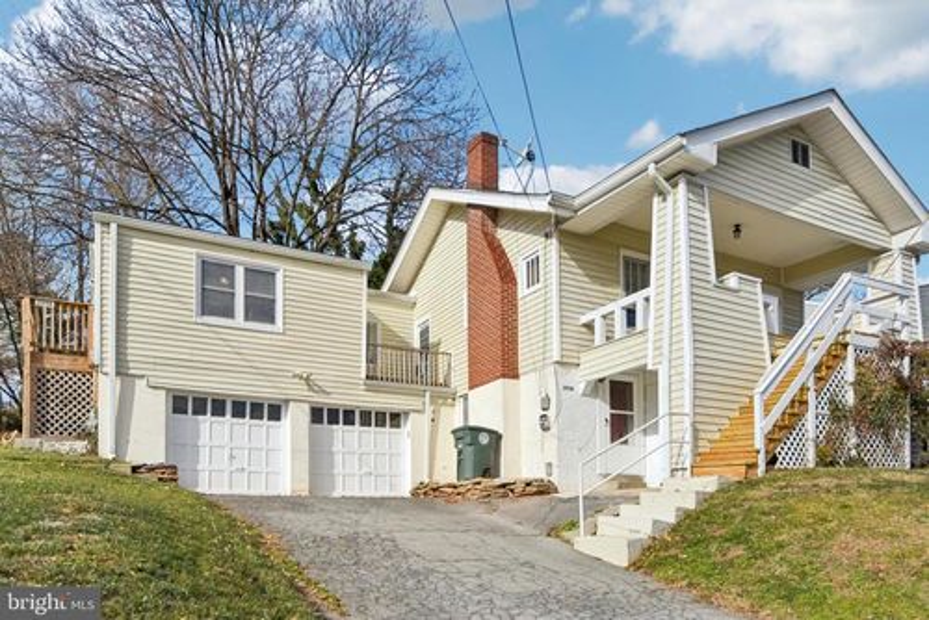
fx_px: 594
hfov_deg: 76.1
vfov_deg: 55.2
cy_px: 310
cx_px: 464
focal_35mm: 23
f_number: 8
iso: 400
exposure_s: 1/1250
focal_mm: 23
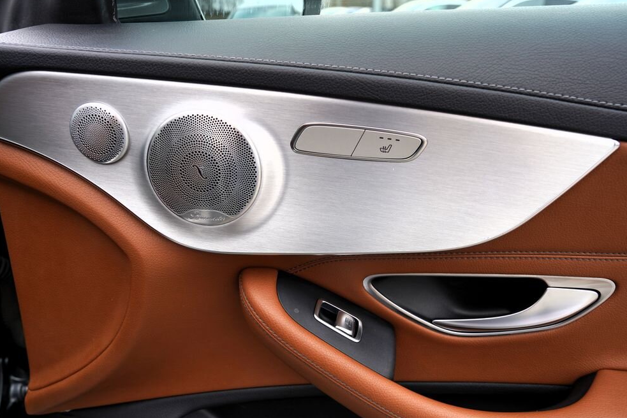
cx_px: 325
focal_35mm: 25
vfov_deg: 51.3
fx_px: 436
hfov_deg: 71.5
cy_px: 209
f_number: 5.6
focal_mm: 24
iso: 100
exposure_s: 1/125
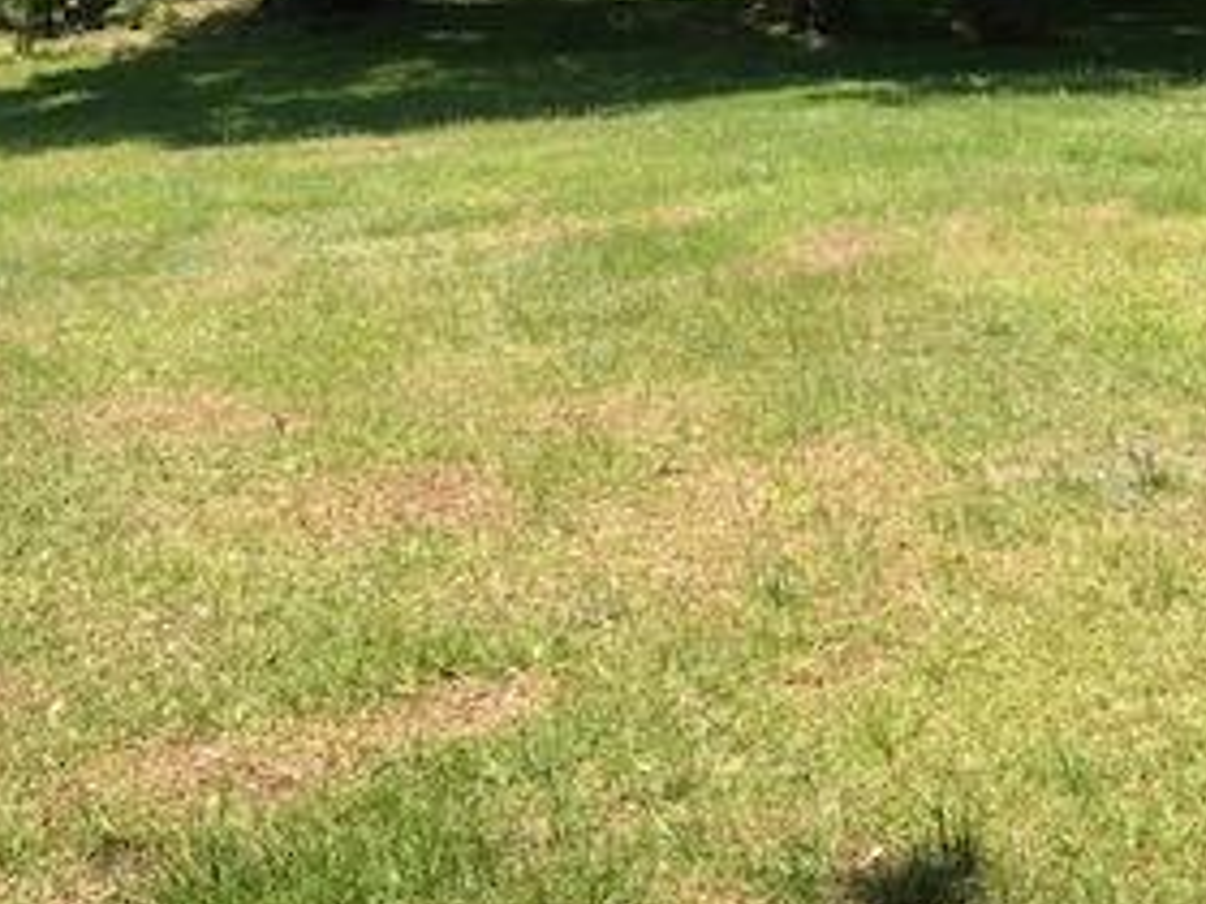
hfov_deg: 30.0
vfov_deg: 22.1
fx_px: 2230
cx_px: 814
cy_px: 0
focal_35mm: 64
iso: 20
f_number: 1.8
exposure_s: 1/785
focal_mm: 3.99
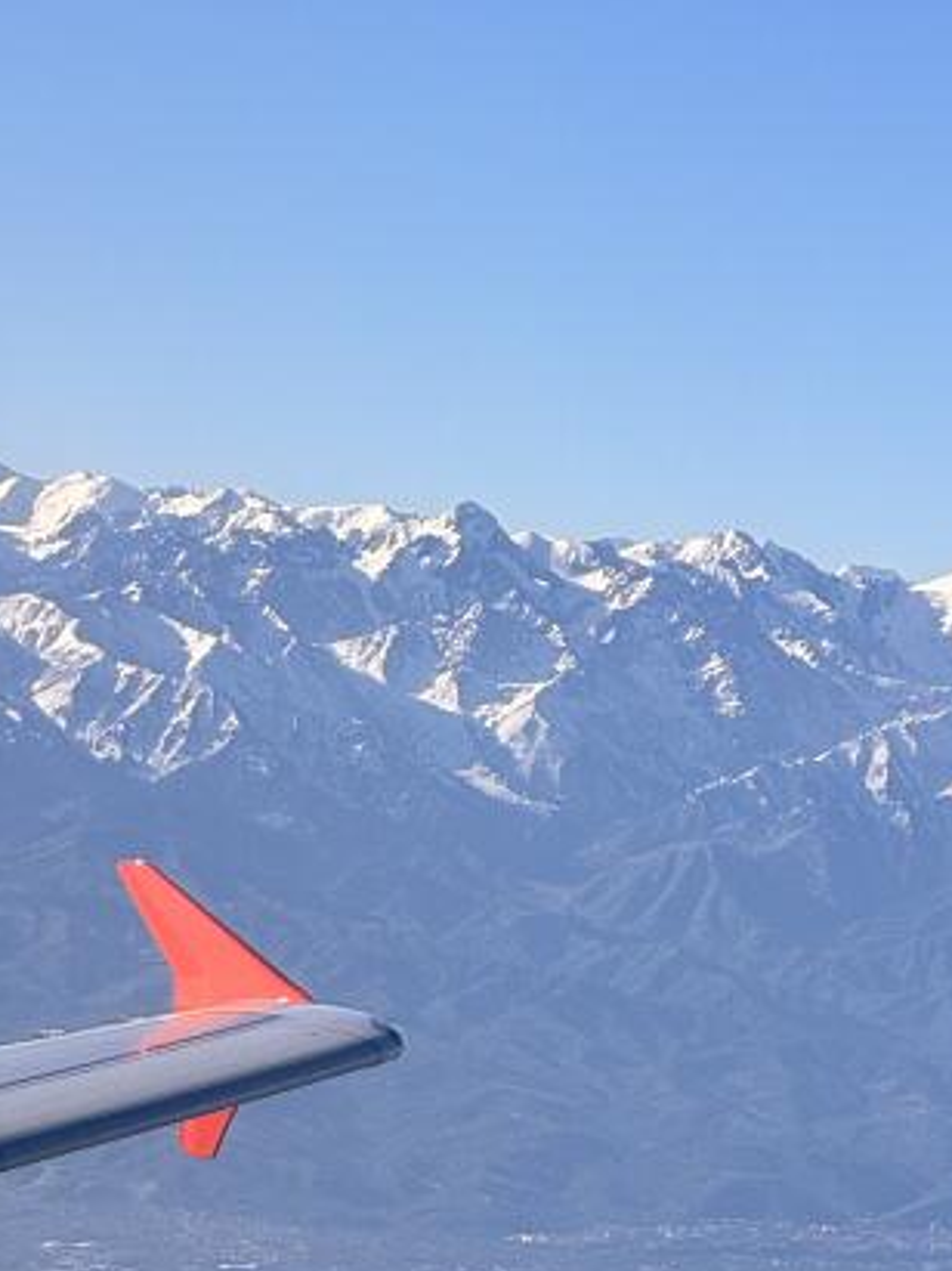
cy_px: 1427
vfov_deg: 9.8
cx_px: 1079
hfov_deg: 7.4
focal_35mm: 200
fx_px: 7338
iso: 25
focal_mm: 9
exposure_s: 1/637
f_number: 2.8
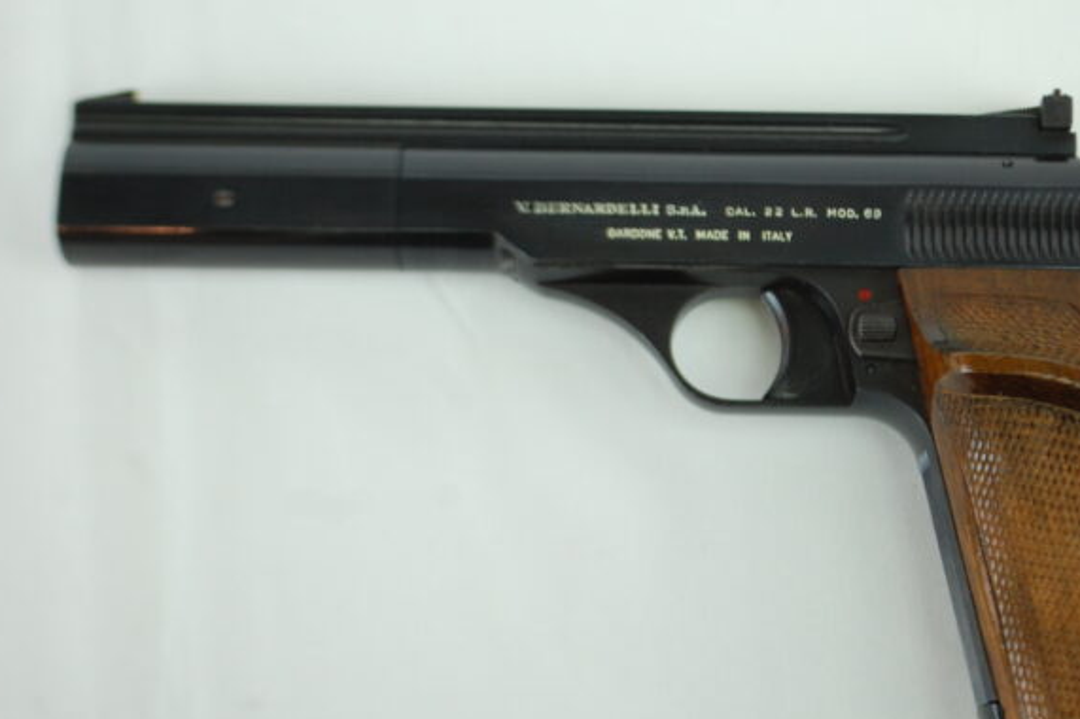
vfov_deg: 16.2
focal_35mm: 84
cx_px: 670
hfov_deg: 24.1
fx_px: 2518
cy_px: 382
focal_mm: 40
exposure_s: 1/30
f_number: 5.3
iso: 500
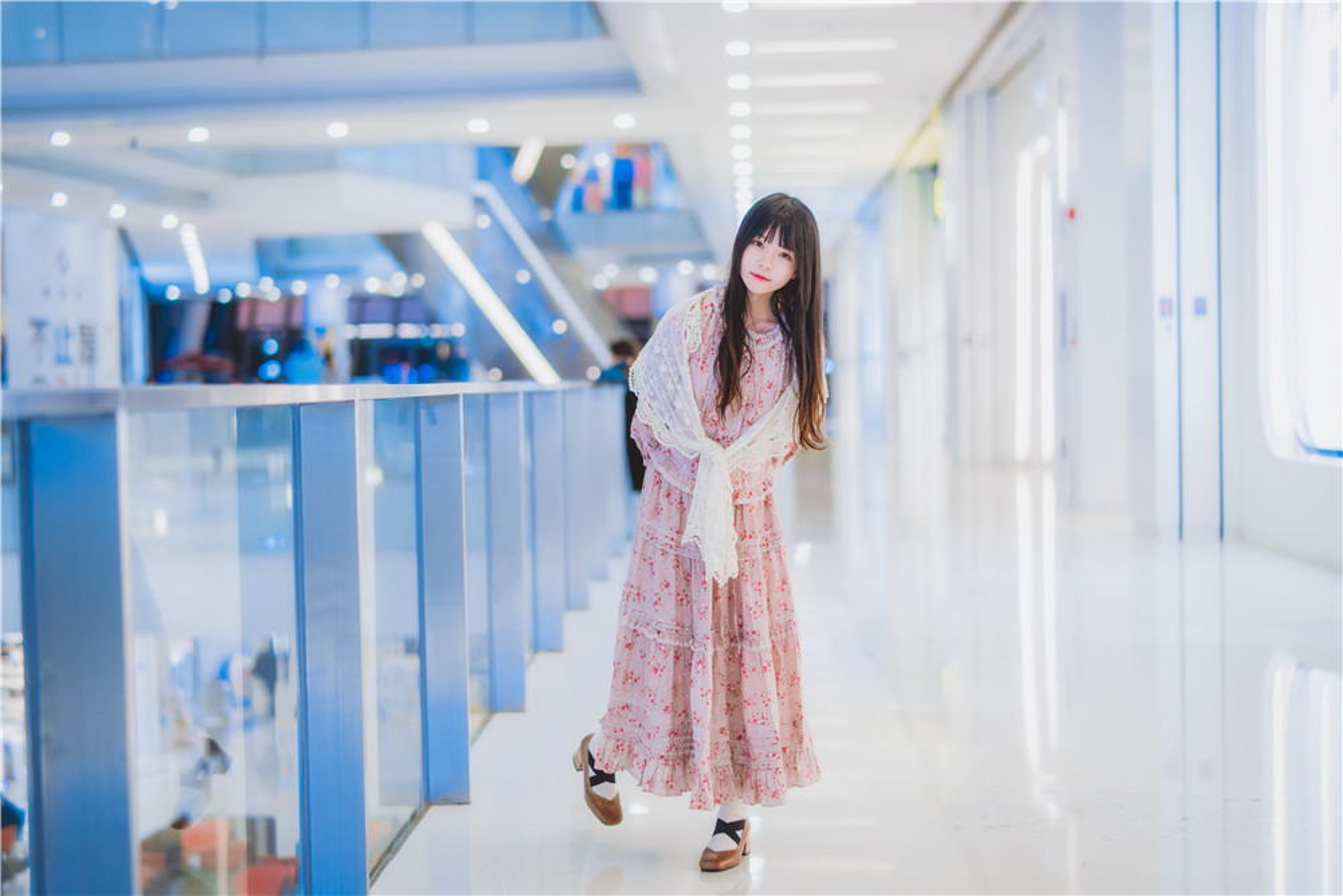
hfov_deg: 39.6
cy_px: 448
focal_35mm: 50
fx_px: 1865
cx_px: 672
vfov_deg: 27.0
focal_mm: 50
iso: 640
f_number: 1.4
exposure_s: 1/200
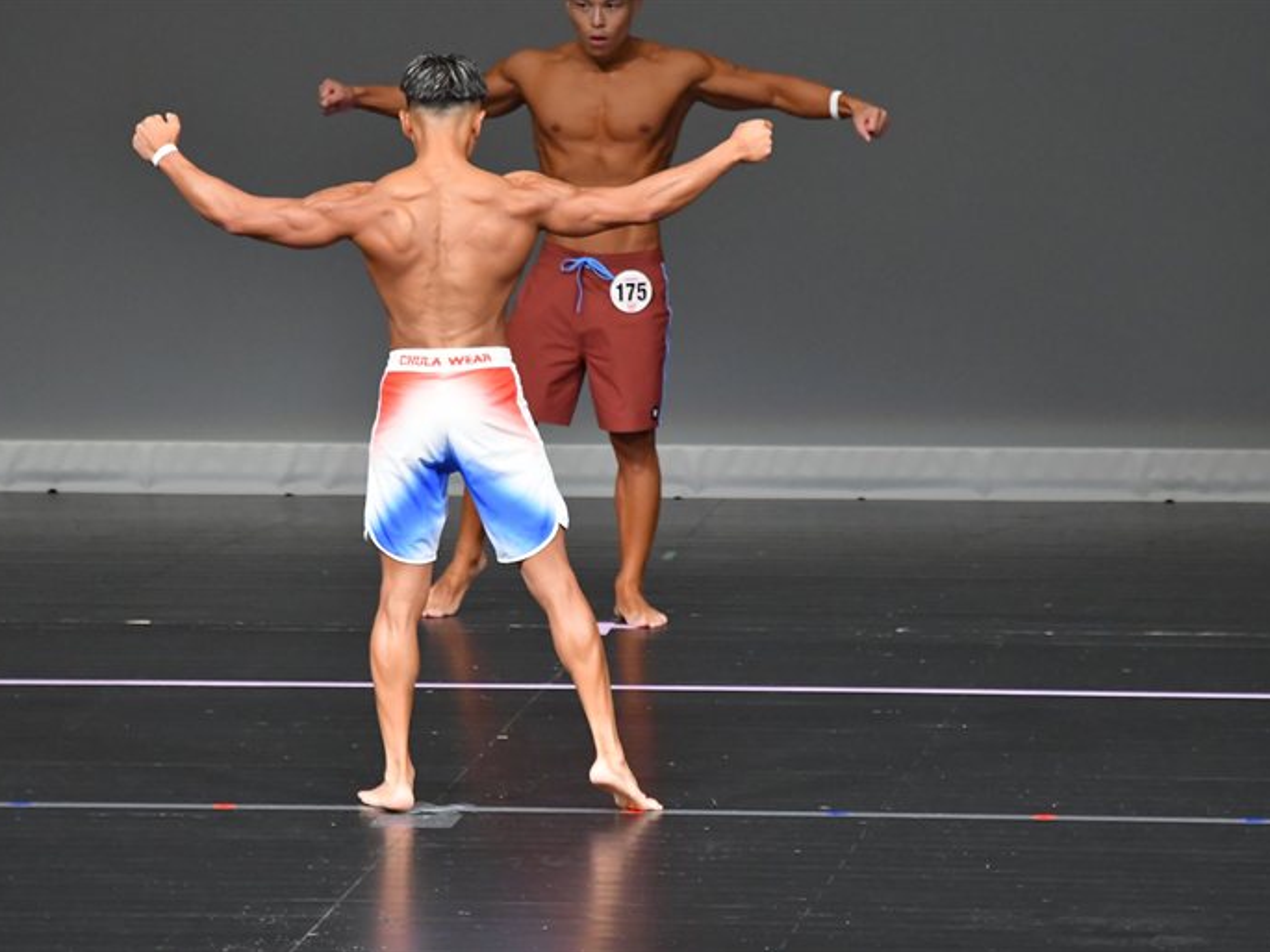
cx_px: 576
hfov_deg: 5.3
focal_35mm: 375
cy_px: 476
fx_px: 13760
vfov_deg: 4.0
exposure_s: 1/400
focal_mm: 230
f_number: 5.6
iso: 5000
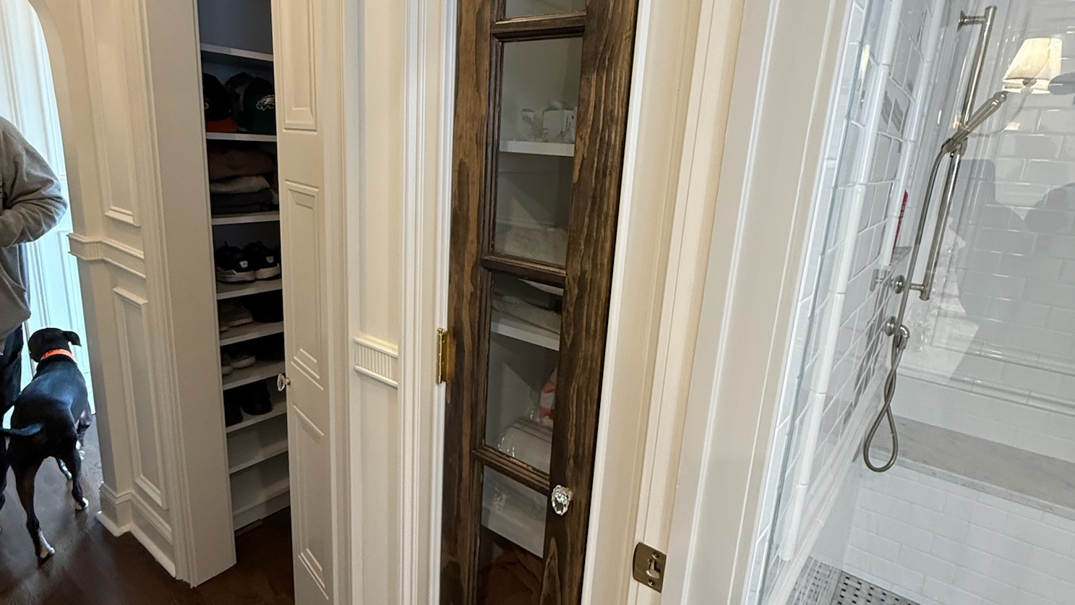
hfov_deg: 83.8
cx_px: 528
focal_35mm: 21
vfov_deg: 53.6
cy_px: 291
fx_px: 599
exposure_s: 1/60
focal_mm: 2.22
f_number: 2.2
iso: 200
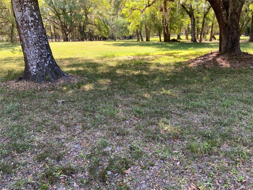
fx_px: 212
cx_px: 126
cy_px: 95
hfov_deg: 61.7
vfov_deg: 48.2
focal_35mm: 29
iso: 25
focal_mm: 3
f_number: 1.8
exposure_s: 1/122
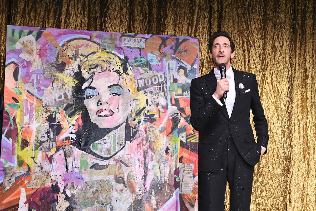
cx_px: 158
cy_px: 106
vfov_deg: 29.2
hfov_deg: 42.7
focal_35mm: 46
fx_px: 404
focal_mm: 46
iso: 1250
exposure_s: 1/80
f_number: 6.3
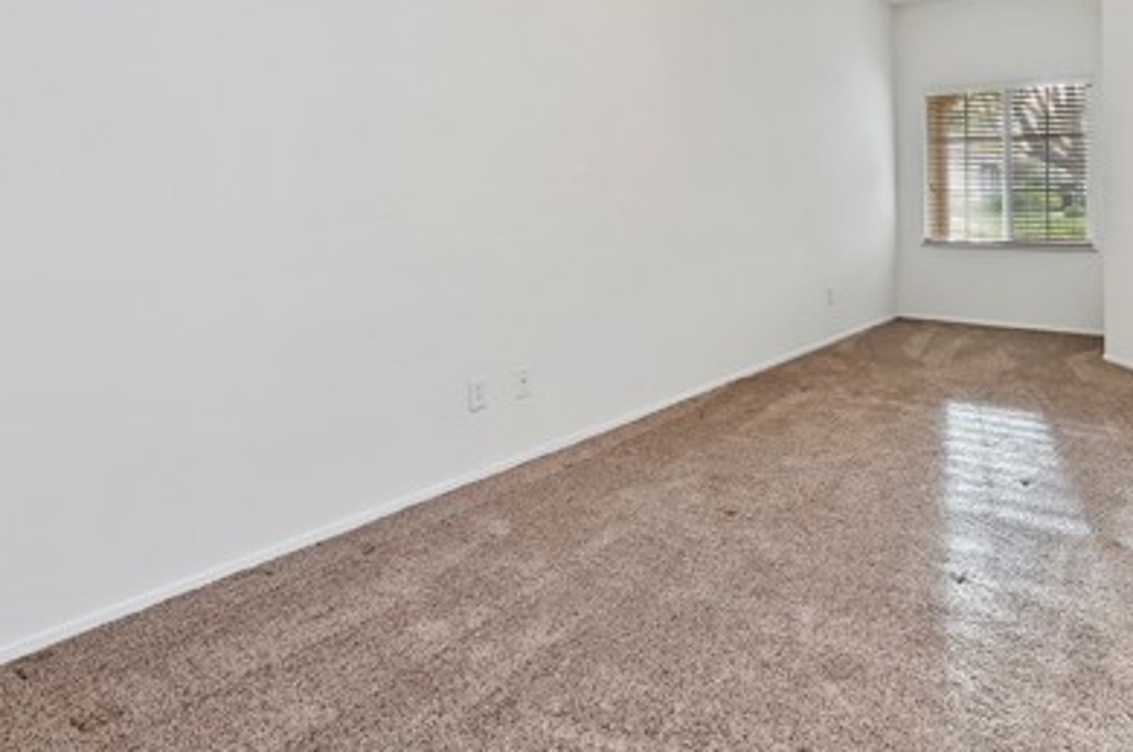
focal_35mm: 23
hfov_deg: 74.3
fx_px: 723
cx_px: 735
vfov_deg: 53.2
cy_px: 215
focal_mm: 14
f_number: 10
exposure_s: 1/8
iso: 500
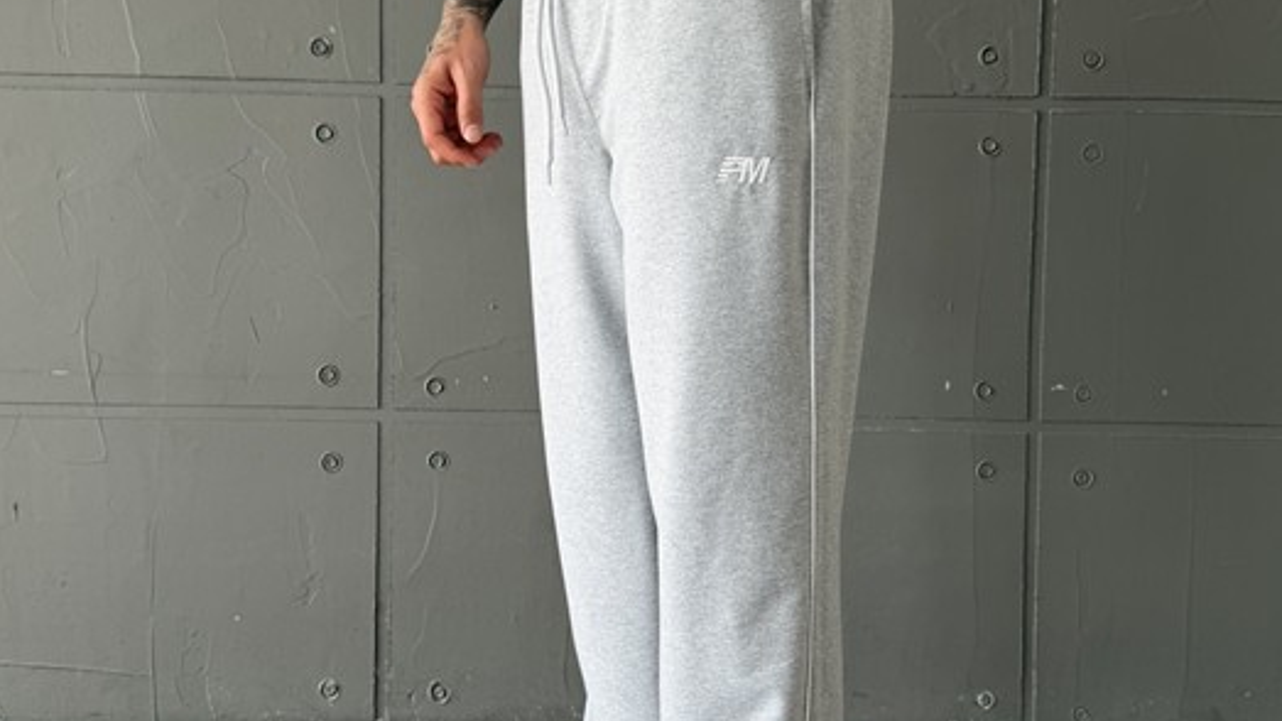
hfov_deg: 50.5
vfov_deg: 29.7
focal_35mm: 40
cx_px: 669
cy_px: 353
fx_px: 1360
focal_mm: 6.76
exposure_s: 1/260
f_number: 1.78
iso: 64
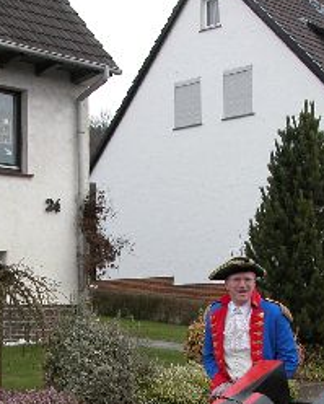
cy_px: 324
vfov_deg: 24.3
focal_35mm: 77
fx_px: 921
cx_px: 150
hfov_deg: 19.9
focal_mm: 8.9
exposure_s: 1/187
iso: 100
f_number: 4.5
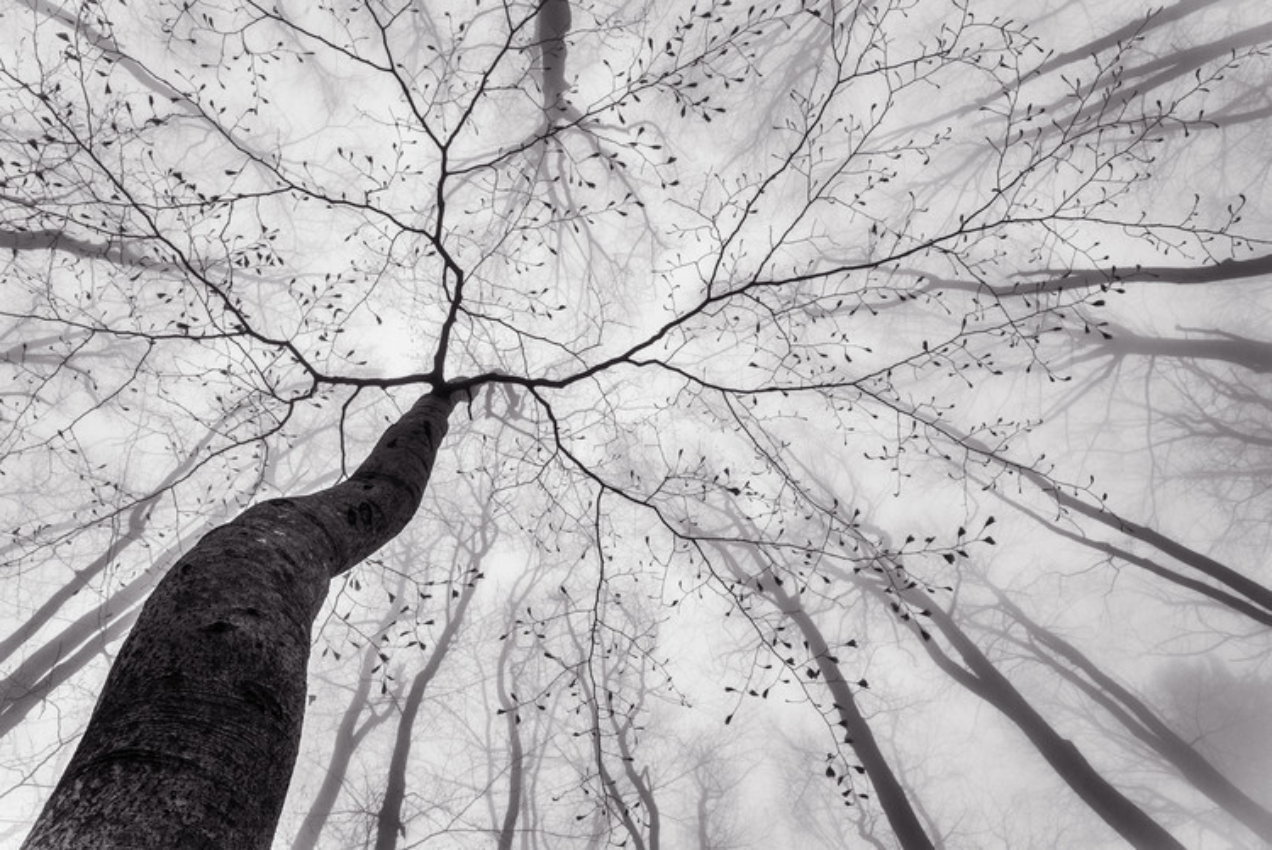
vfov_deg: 53.2
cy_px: 425
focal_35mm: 24
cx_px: 636
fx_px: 848
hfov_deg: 73.7
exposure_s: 1/160
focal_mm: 24
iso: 400
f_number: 16
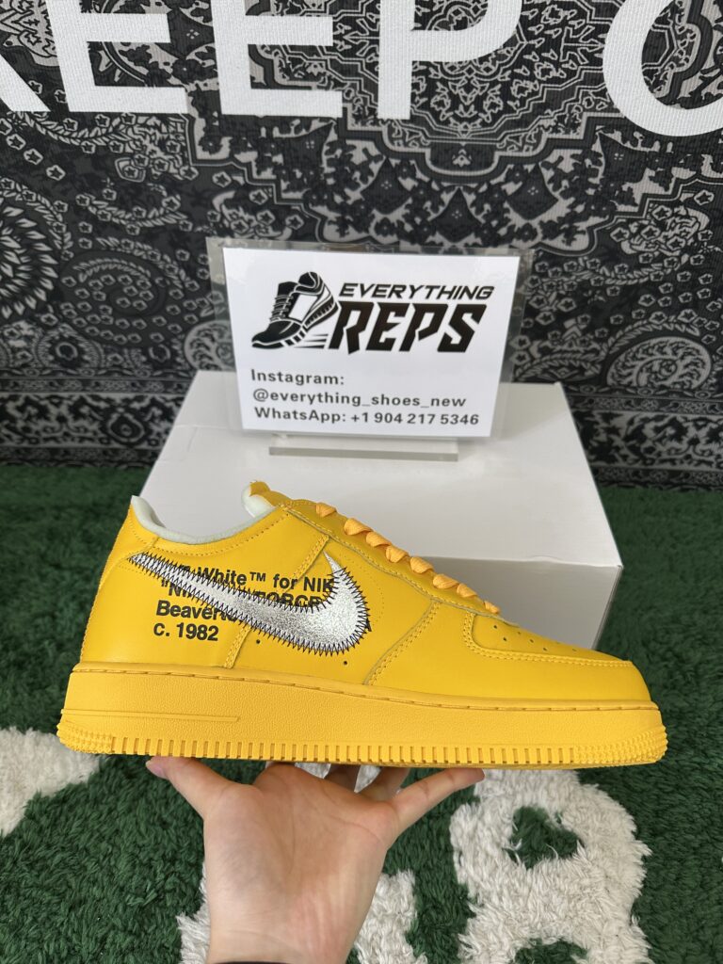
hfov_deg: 56.8
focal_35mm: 24
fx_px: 668
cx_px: 362
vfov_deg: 71.6
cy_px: 482
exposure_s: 1/50
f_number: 1.78
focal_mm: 6.86
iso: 200
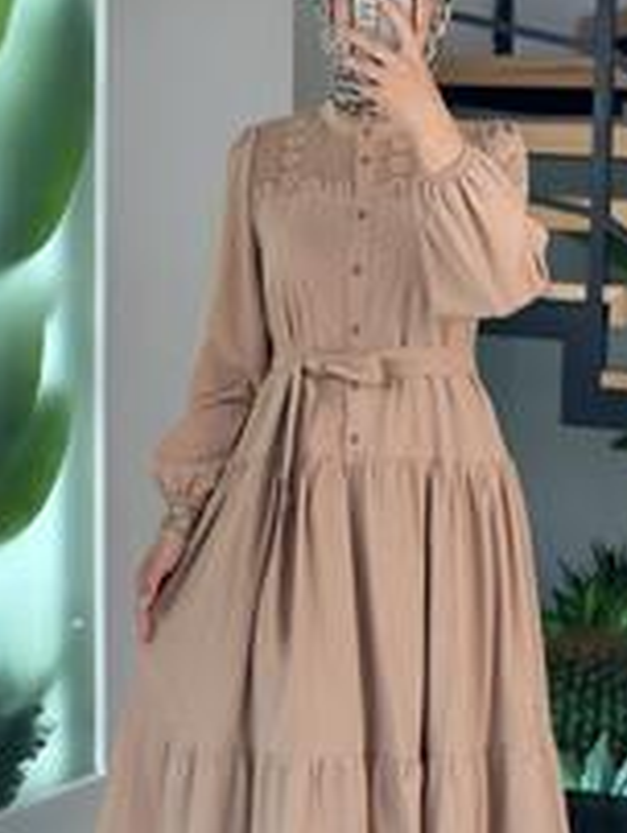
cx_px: 338
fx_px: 2362
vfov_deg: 20.0
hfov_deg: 15.1
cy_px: 406
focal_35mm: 98
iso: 80
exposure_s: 1/340
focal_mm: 6.86
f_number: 1.78
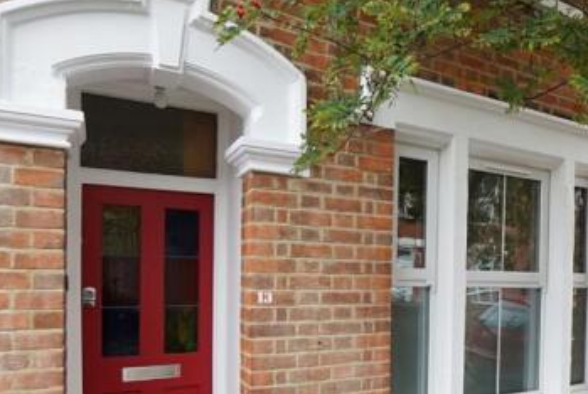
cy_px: 277
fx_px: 458
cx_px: 490
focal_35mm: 28
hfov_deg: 59.0
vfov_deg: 45.5
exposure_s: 1/160
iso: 160
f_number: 4
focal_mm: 10
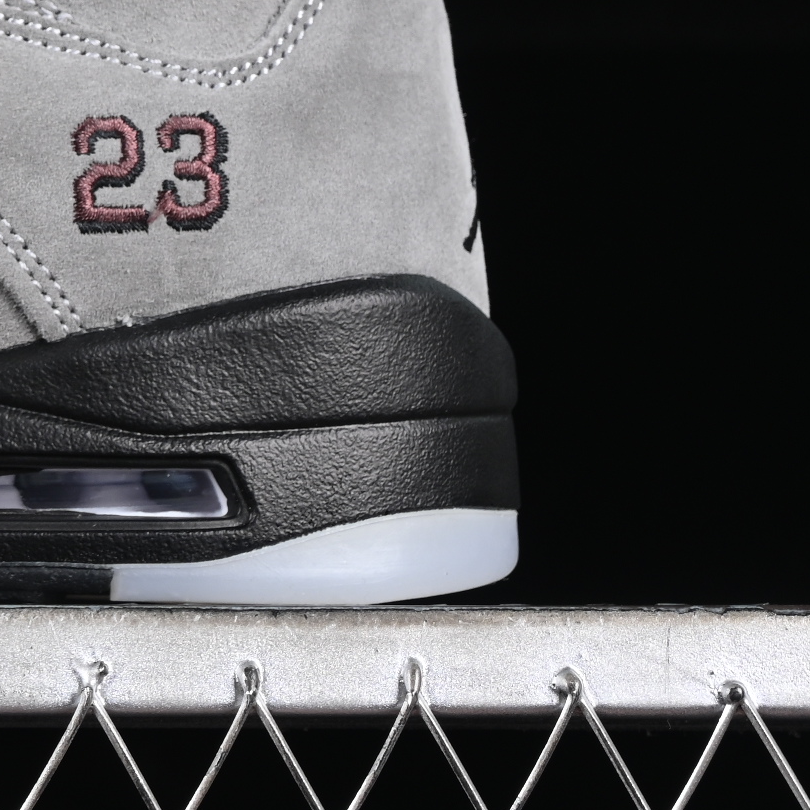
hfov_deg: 7.8
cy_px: 47
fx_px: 5798
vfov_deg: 8.0
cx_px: -508
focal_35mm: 219
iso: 160
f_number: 6.3
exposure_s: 1/60
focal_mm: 50
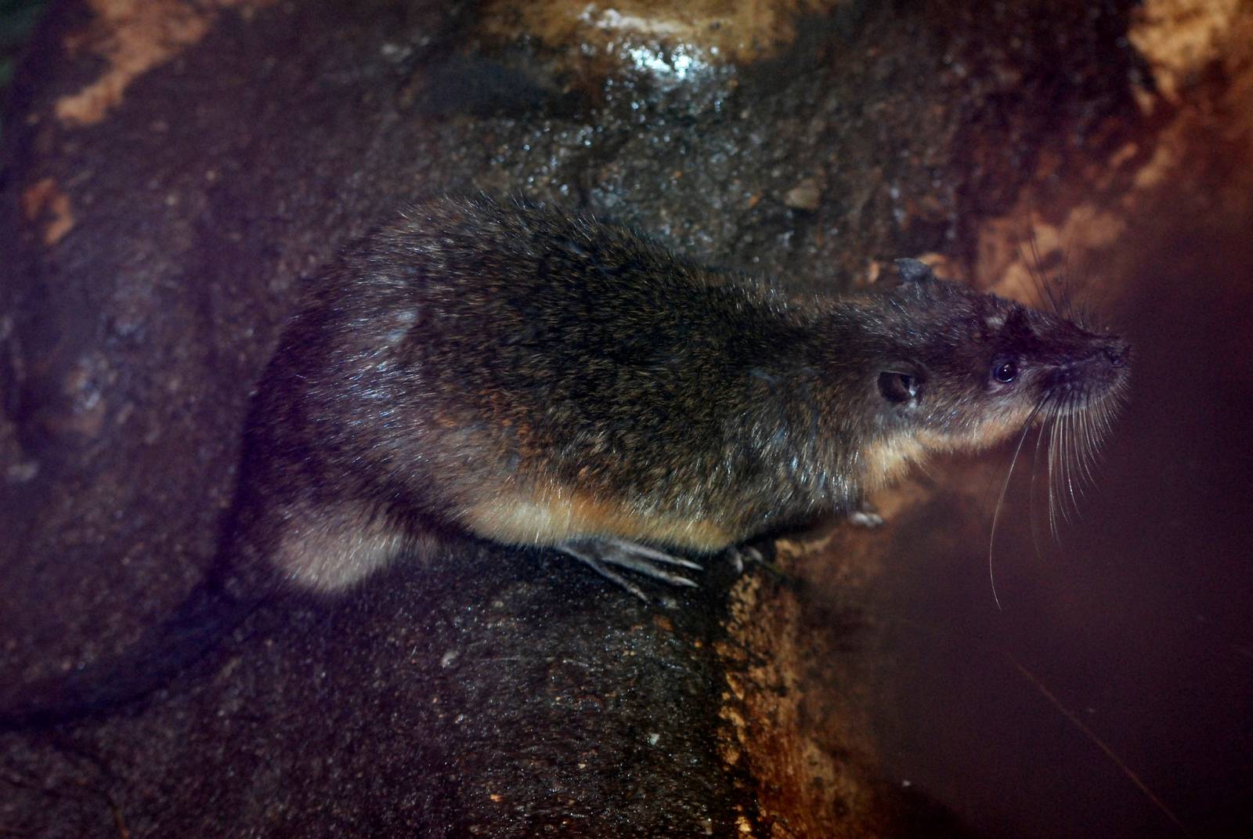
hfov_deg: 14.4
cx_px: 626
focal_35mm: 142
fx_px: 4966
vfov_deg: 9.7
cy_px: 420
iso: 1000
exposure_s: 1/60
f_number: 5
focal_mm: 95
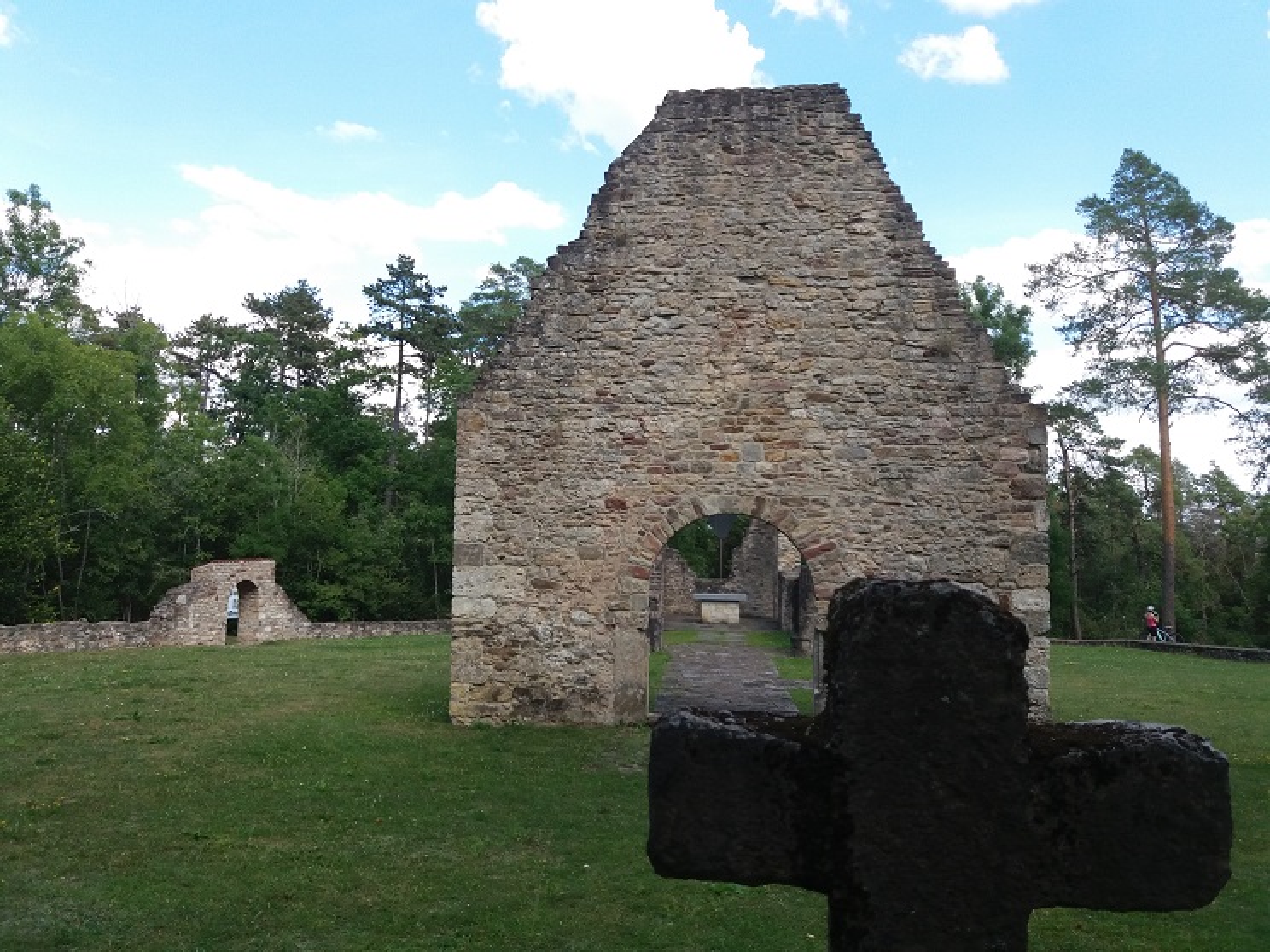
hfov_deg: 63.4
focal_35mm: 28
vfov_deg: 49.7
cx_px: 635
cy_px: 476
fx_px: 1027
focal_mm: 3.7
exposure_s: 1/518
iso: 64
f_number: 1.9
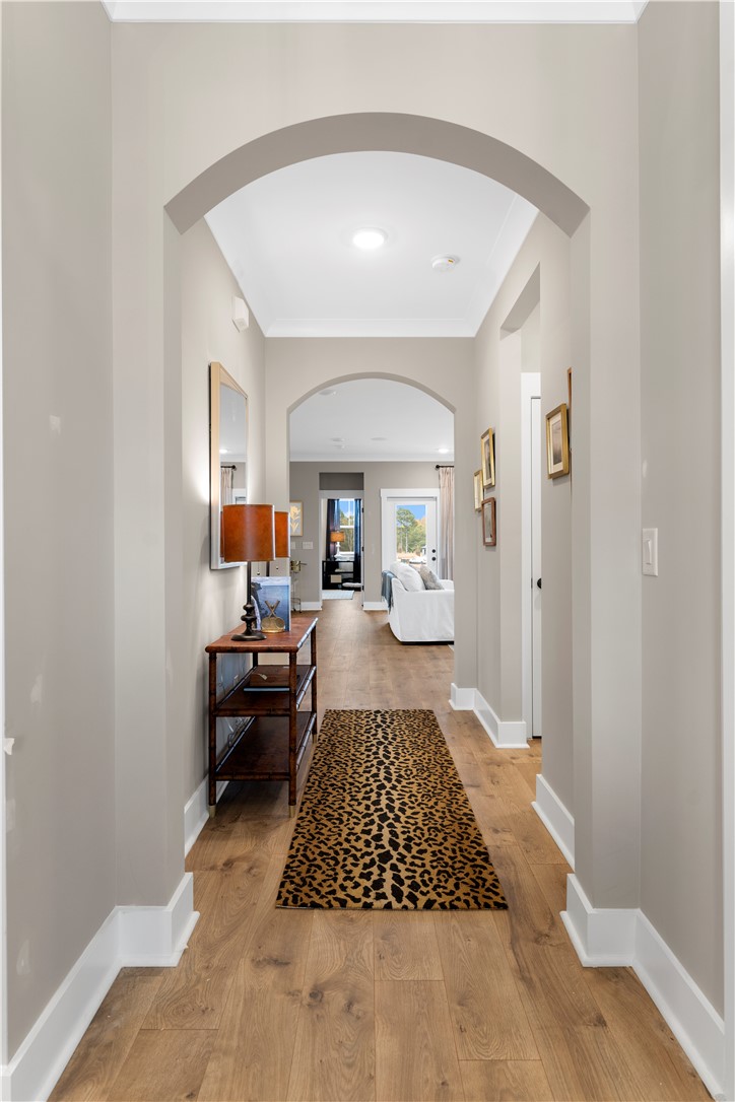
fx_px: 612
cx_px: 368
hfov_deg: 61.9
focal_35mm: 20
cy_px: 551
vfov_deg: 84.0
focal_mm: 20
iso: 400
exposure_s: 1/10
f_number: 6.3
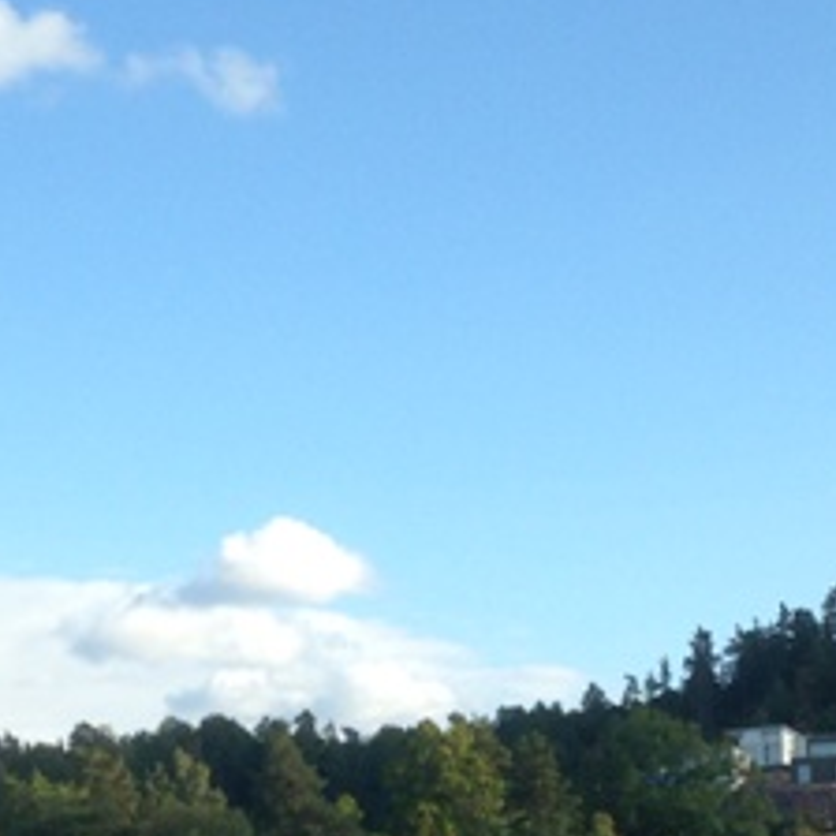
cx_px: 407
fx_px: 2842
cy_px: 873
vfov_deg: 16.3
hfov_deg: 16.7
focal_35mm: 104
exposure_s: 1/763
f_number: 2.4
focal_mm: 4.13
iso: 50
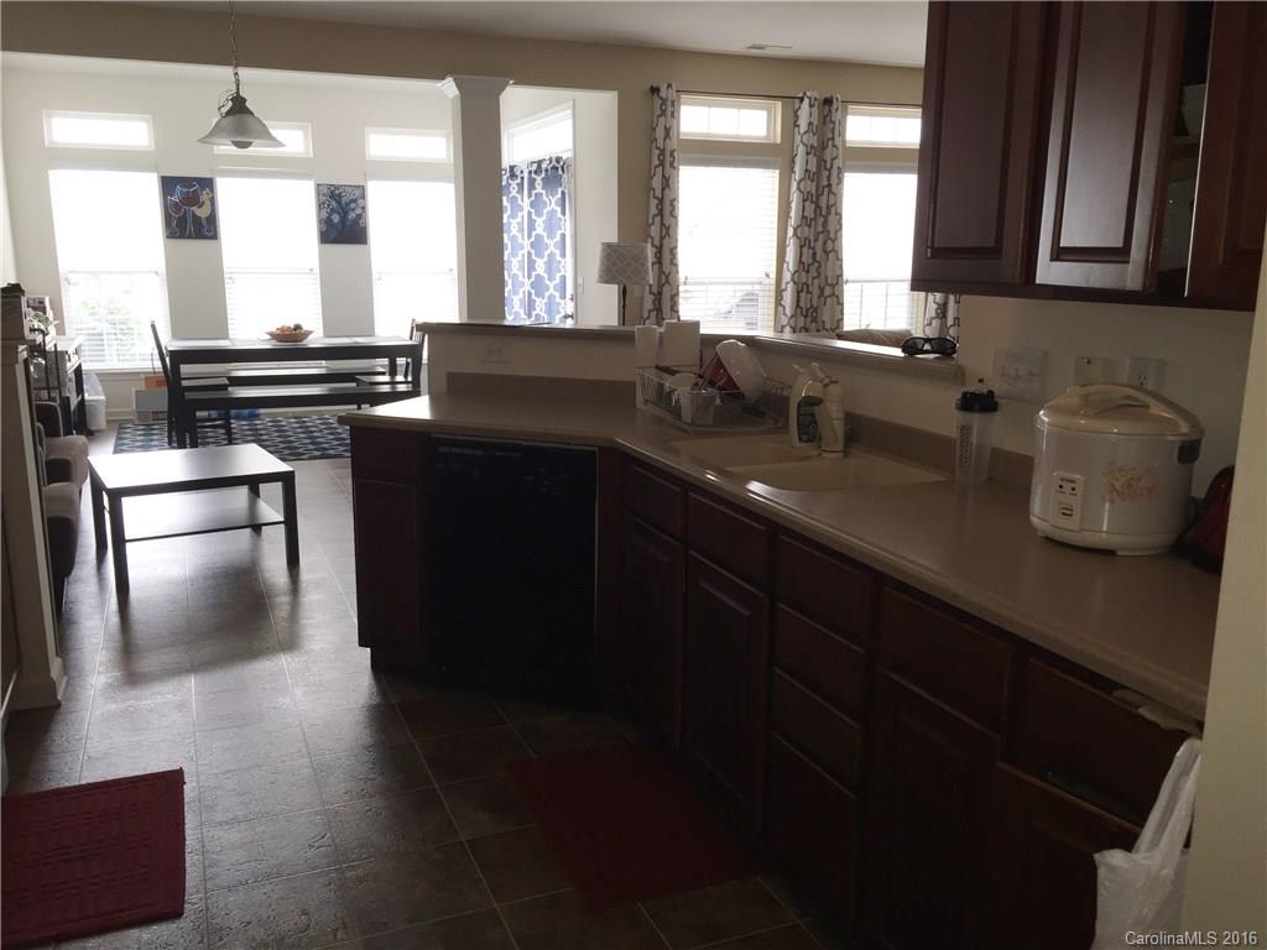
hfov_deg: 61.7
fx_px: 1061
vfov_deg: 48.2
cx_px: 634
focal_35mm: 29
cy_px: 475
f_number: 2.2
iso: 32
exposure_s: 1/37
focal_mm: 4.15
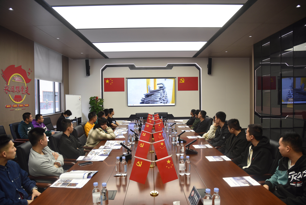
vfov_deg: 53.2
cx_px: 153
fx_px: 204
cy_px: 102
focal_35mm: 24
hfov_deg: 73.7
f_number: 4
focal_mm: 24
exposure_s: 1/50
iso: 320
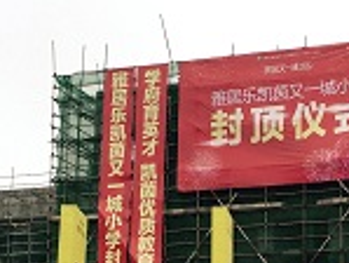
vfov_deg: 14.6
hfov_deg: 19.5
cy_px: 261
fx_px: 1009
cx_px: 261
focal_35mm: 100
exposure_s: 1/659
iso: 32
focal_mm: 4.15
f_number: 2.2
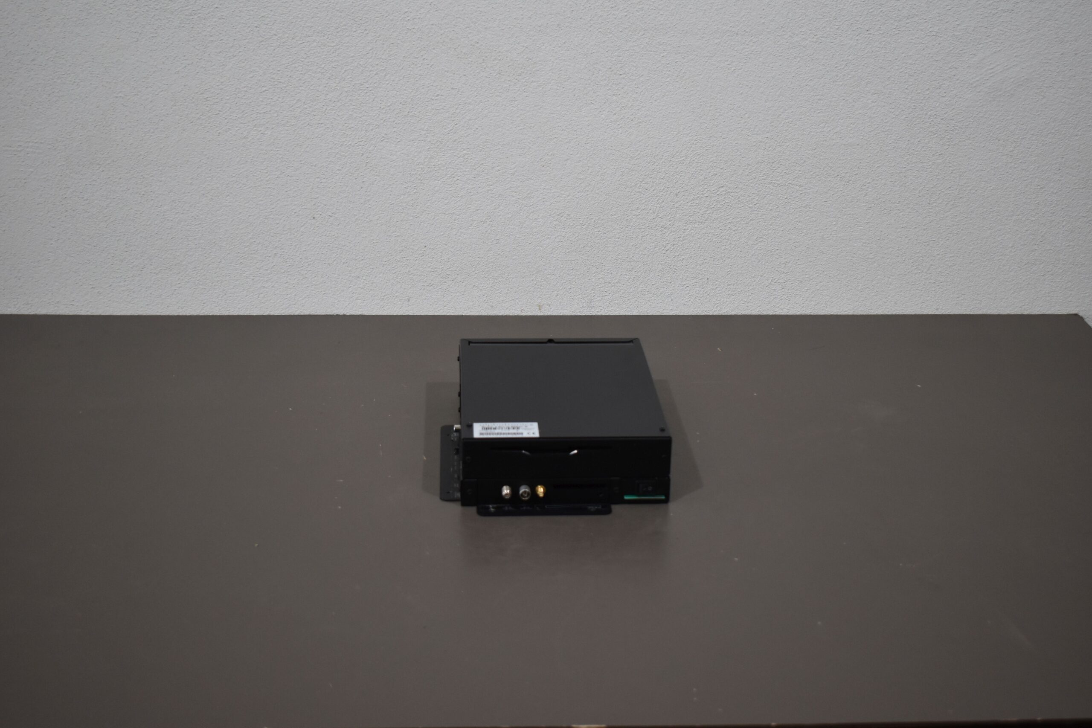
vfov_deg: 28.1
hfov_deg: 41.1
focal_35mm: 48
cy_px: 364
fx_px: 1456
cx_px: 546
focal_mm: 32
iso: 640
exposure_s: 1/250
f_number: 4.5
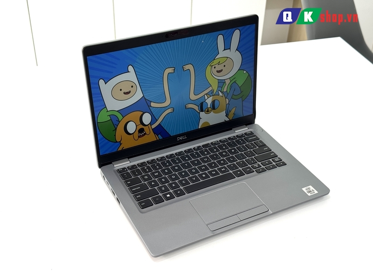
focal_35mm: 48
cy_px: 140
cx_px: 186
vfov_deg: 30.3
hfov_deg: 39.7
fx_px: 517
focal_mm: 6.76
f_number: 1.78
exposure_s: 1/165
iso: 64
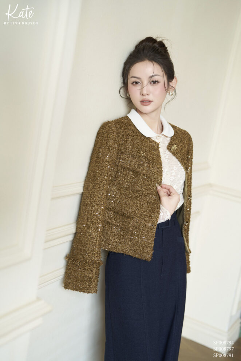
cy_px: 180
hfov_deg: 27.0
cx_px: 120
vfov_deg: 39.6
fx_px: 502
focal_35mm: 50
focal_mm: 50
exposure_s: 1/200
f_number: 2.2
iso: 400
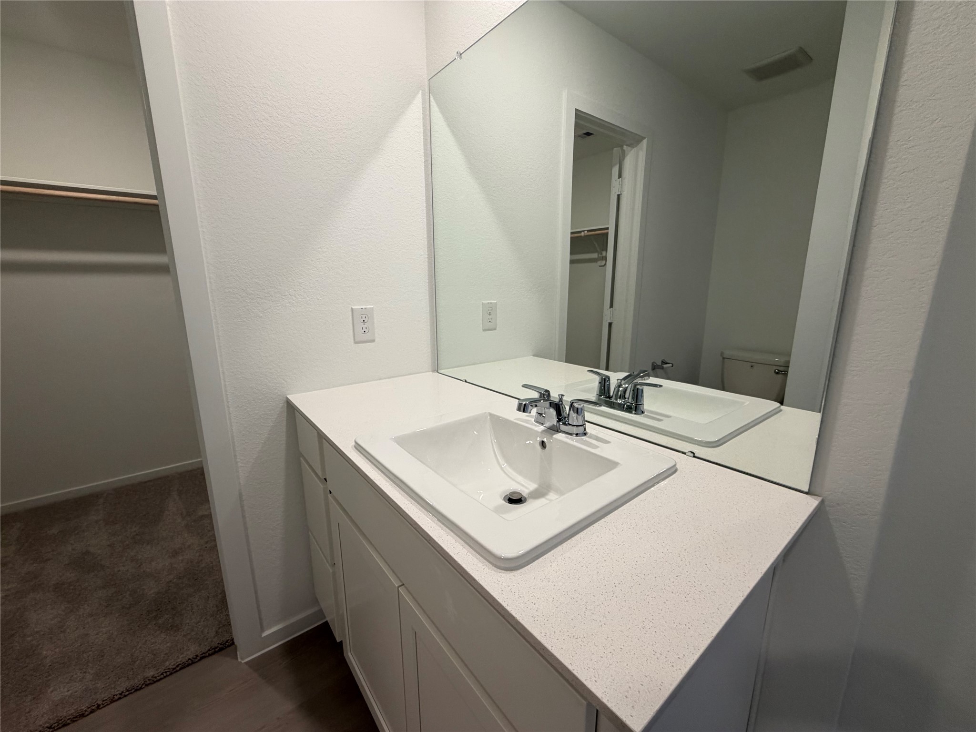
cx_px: 488
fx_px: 395
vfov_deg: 85.7
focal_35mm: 14
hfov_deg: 102.1
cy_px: 366
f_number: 2.2
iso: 160
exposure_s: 1/121
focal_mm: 2.22
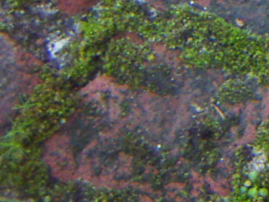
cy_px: -201
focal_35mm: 190
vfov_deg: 7.5
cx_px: 557
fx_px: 1476
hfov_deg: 9.6
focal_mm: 5.8
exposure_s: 1/50
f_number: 2.8
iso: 200
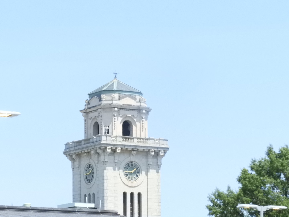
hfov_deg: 9.9
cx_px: 144
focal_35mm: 200
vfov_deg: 7.4
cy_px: 108
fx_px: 1670
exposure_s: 1/2500
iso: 1600
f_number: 7.6
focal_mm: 35.8
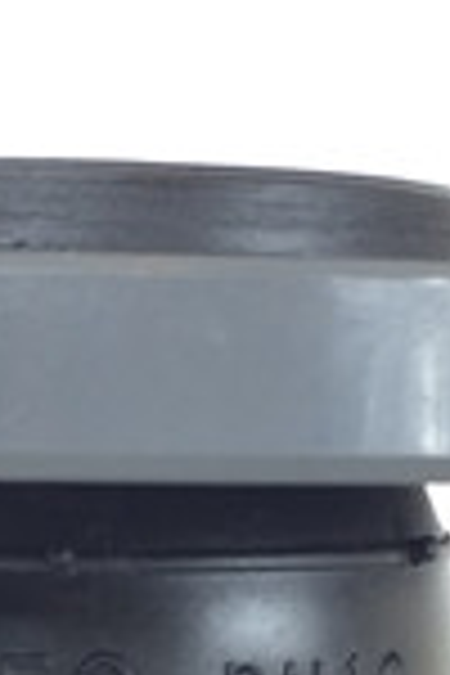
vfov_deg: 16.1
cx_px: 99
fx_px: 2344
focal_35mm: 125
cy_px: 650
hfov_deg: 10.9
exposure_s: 1/24
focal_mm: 4.12
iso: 40
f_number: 2.2
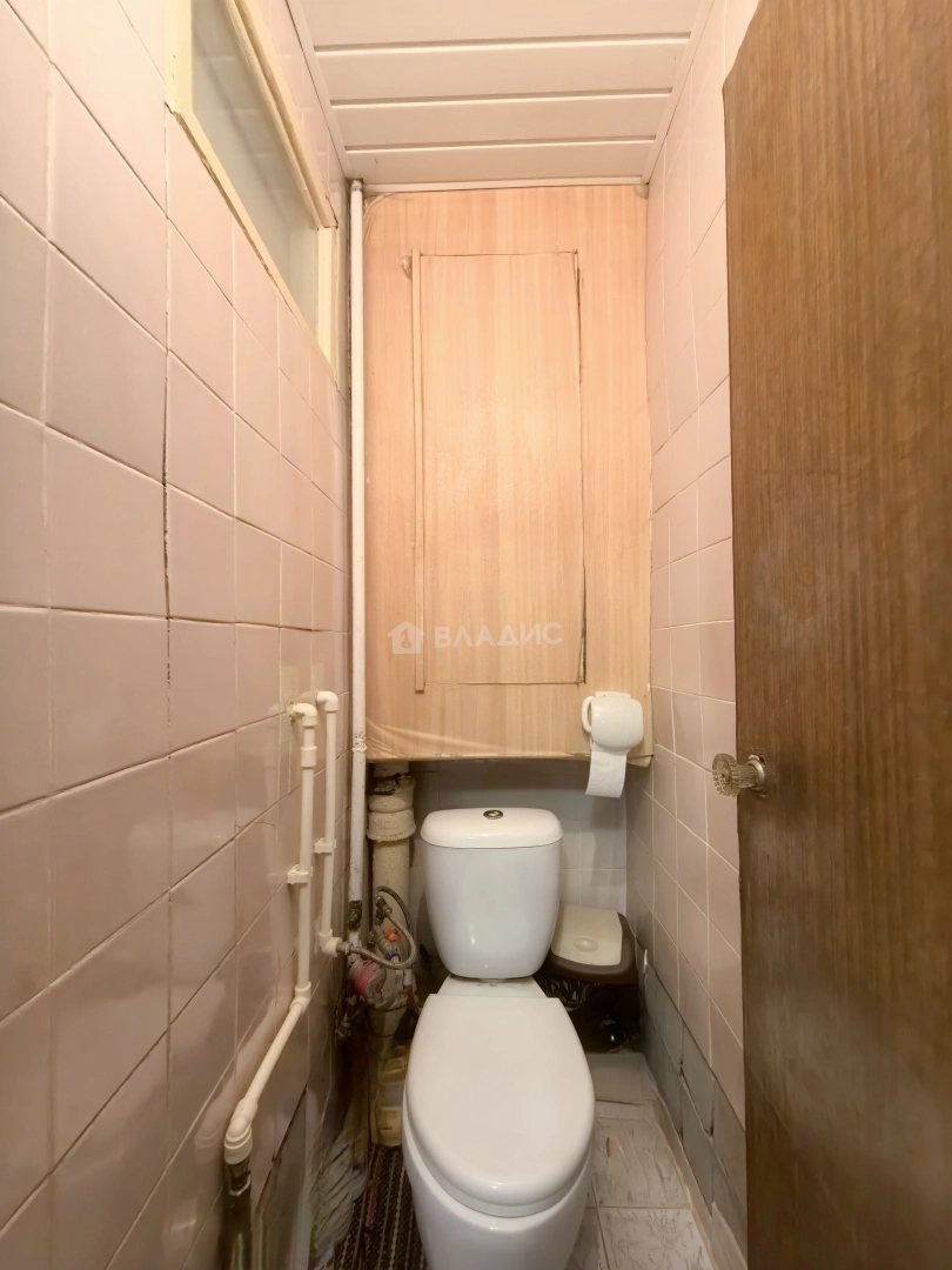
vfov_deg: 106.2
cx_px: 476
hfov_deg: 89.9
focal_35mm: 13
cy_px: 635
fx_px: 477
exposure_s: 1/25
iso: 640
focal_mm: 1.95
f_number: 2.2
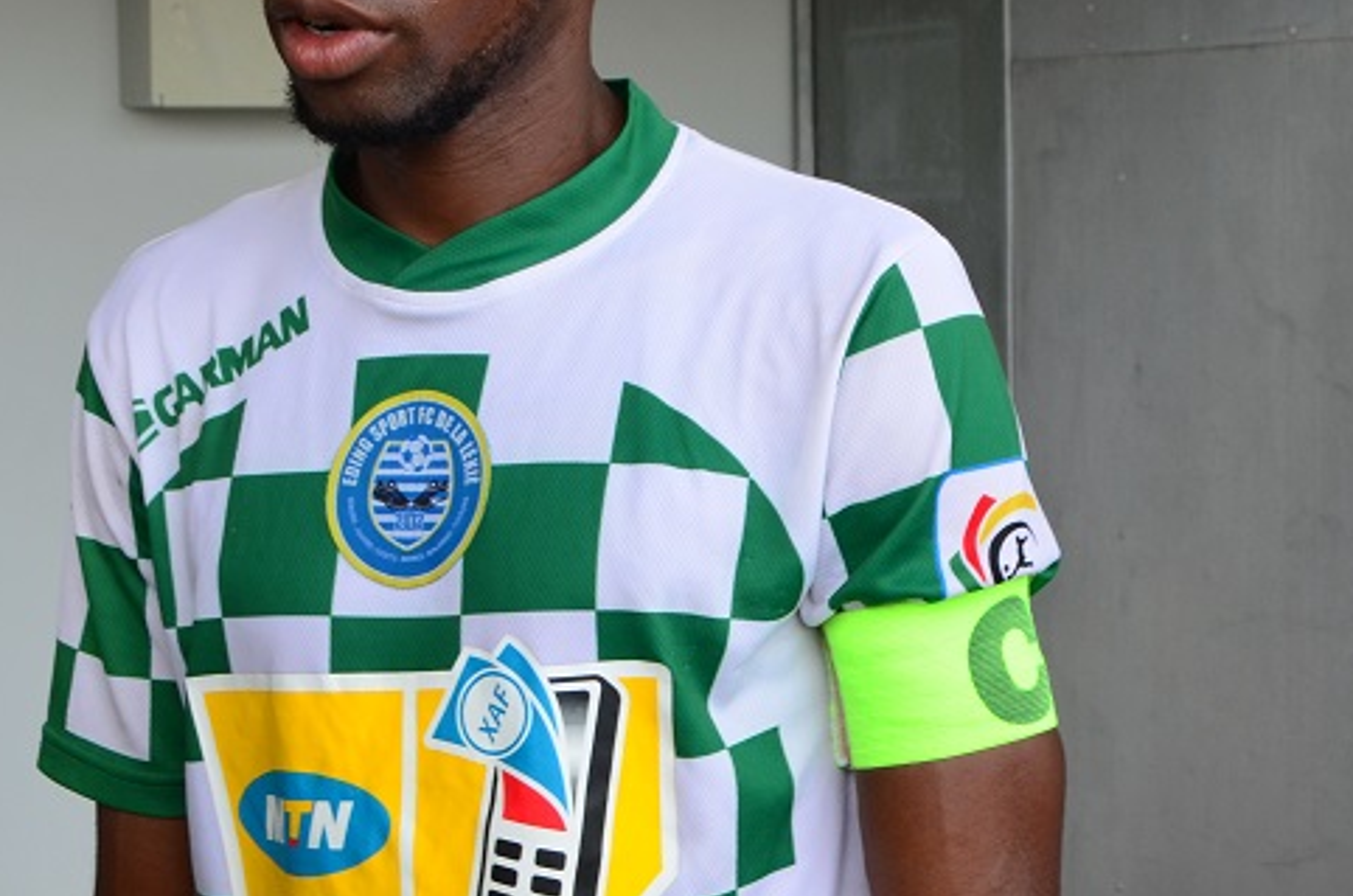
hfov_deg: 22.8
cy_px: 308
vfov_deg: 15.3
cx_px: 915
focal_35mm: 89
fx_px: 3338
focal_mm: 29
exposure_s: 1/60
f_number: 10
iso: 400
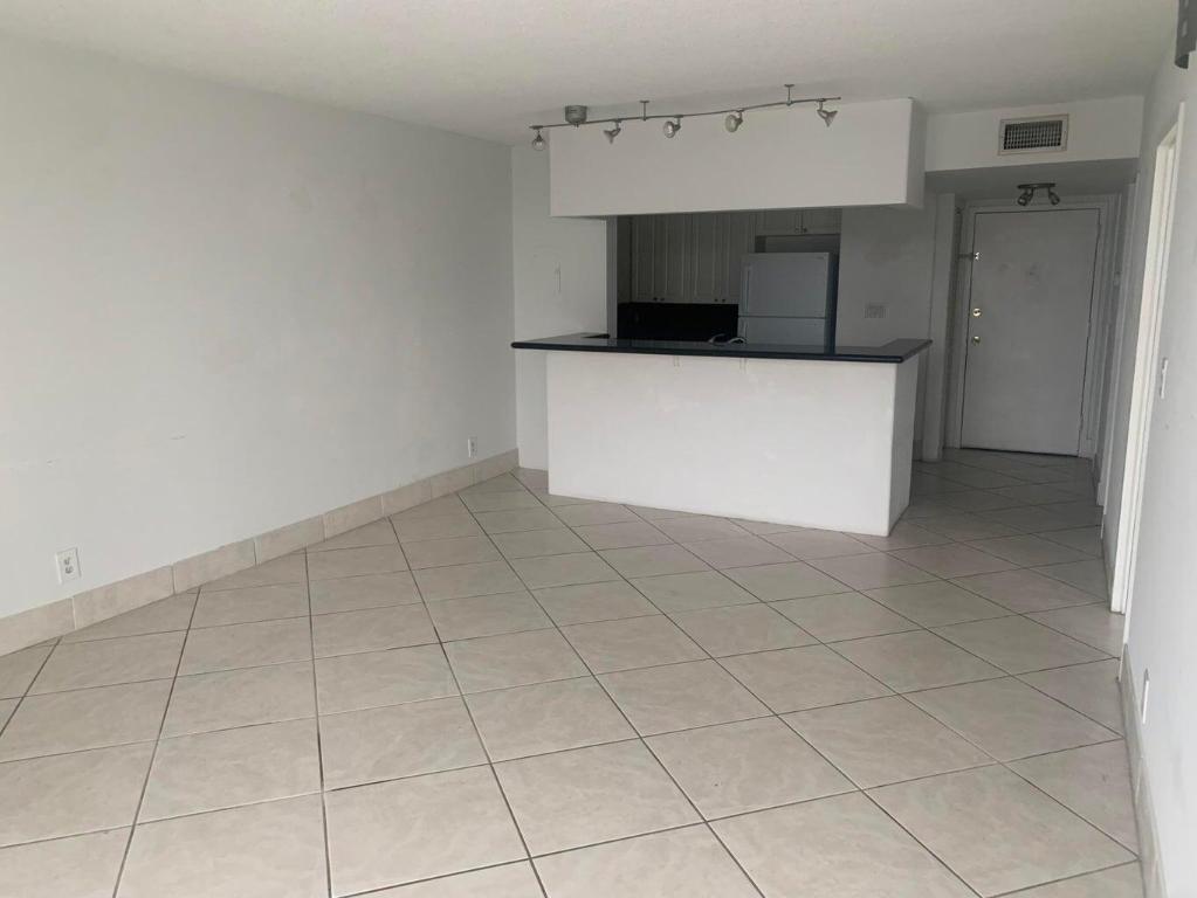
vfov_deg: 53.1
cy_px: 449
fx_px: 899
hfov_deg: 67.3
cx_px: 598
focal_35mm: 26
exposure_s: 1/60
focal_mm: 4.25
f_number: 1.8
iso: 200
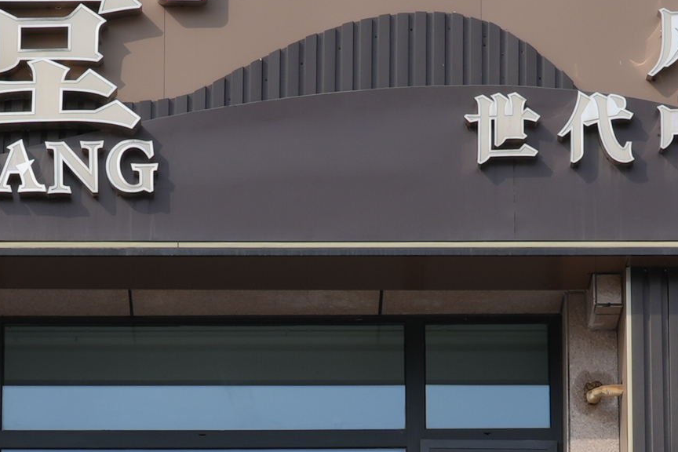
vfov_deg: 6.1
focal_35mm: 224
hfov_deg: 9.2
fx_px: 4218
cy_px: 679
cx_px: 281
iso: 100
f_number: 14
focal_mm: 42
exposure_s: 1/100
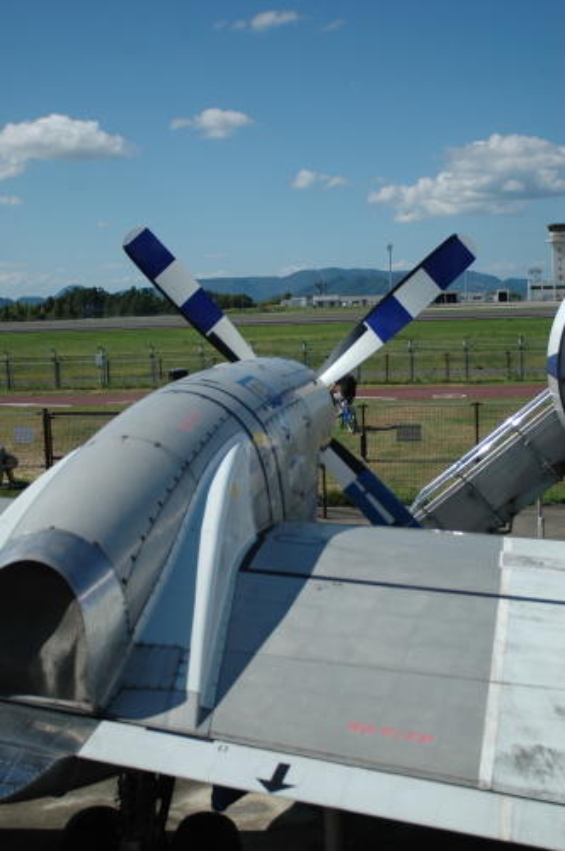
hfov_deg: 25.7
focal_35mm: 52
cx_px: 282
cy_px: 426
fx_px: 1239
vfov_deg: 37.9
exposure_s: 1/2000
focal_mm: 35
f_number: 4.5
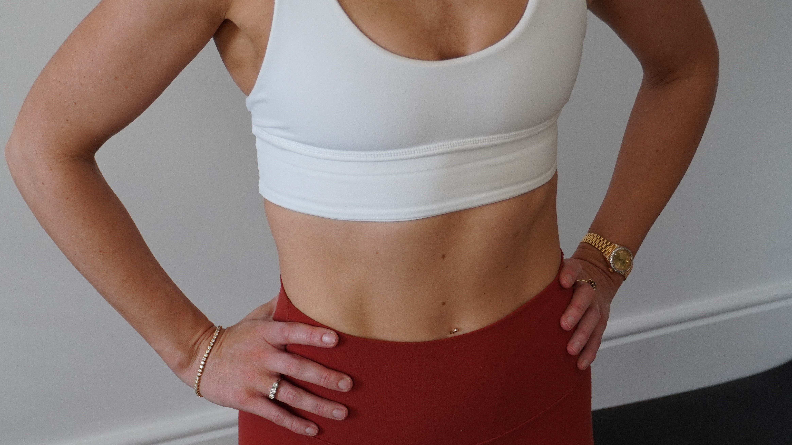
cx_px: 306
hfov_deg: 28.3
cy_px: 292
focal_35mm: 75
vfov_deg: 16.1
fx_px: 1568
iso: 640
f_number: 5.6
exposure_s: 1/160
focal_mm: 37
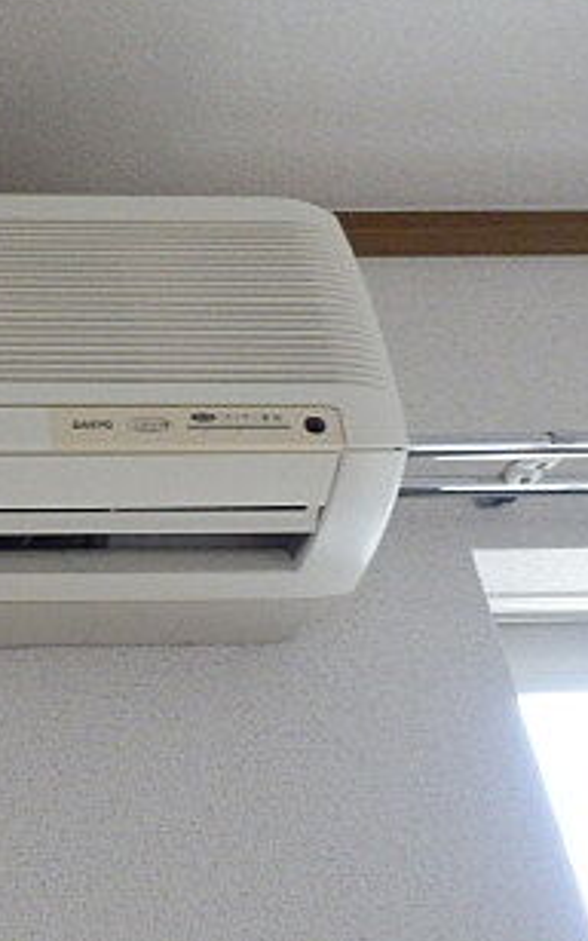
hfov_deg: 20.4
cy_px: 668
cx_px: -331
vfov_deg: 37.5
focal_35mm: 53
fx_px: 1358
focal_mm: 4.2
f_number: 3
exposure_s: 1/30
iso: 640
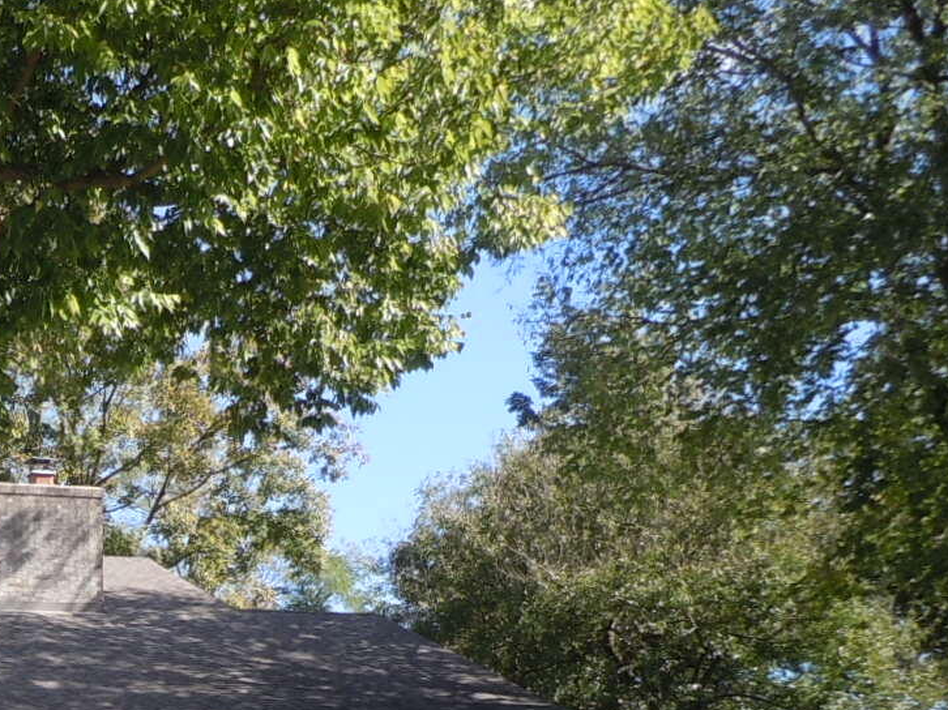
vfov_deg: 17.9
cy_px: 810
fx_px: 2163
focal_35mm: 79
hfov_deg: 22.9
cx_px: -166
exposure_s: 1/320
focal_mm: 5
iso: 100
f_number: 3.7
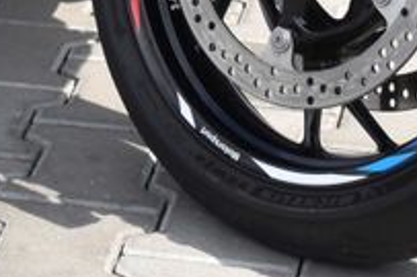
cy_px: -531
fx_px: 3182
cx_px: -8
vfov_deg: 4.8
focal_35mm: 275
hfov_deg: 7.5
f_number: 8
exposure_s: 1/500
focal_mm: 31
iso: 200
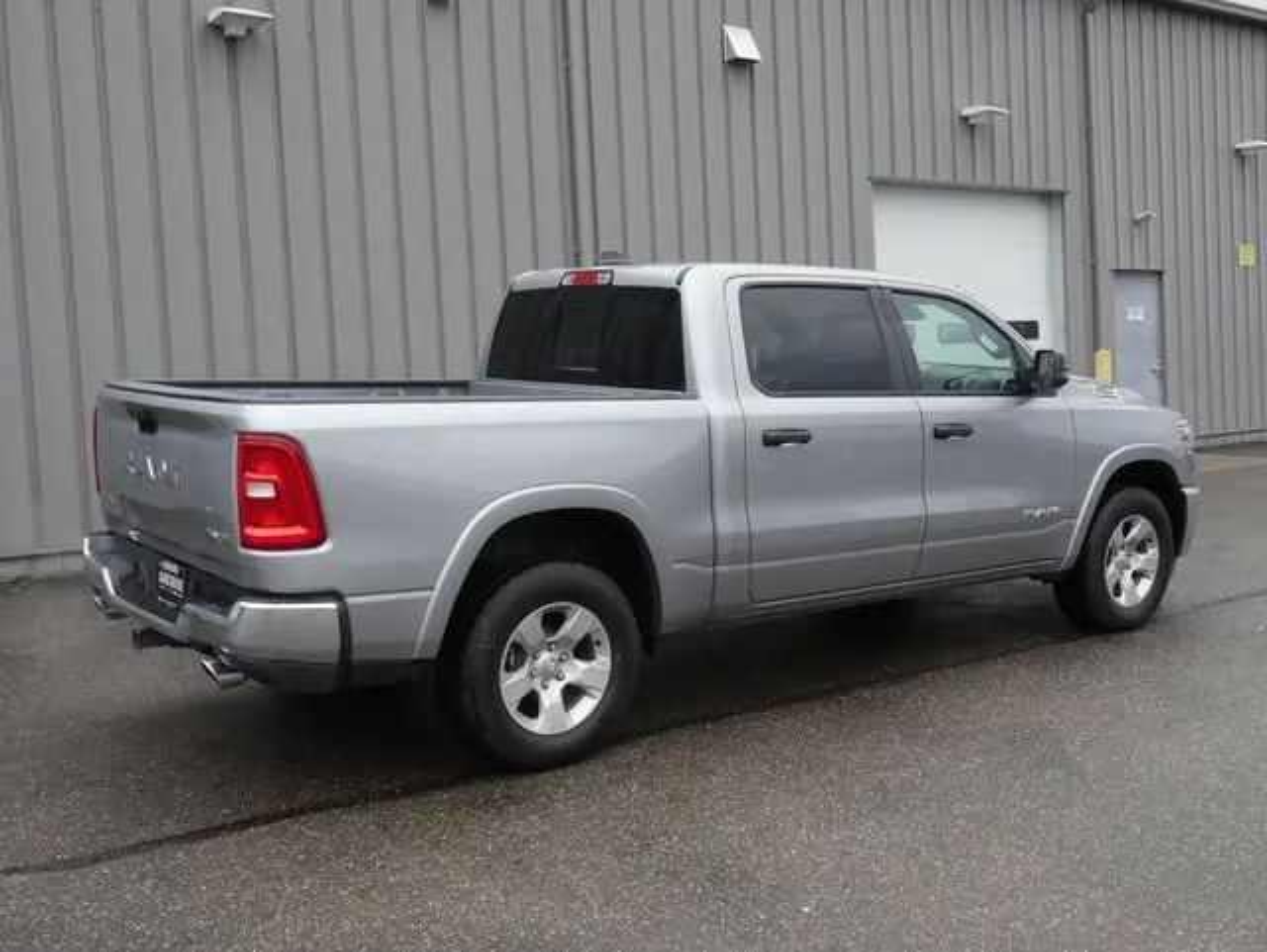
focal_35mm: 38
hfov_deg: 48.9
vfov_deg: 37.8
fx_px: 1392
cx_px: 634
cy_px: 476
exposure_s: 1/60
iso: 640
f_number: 10
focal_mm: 19
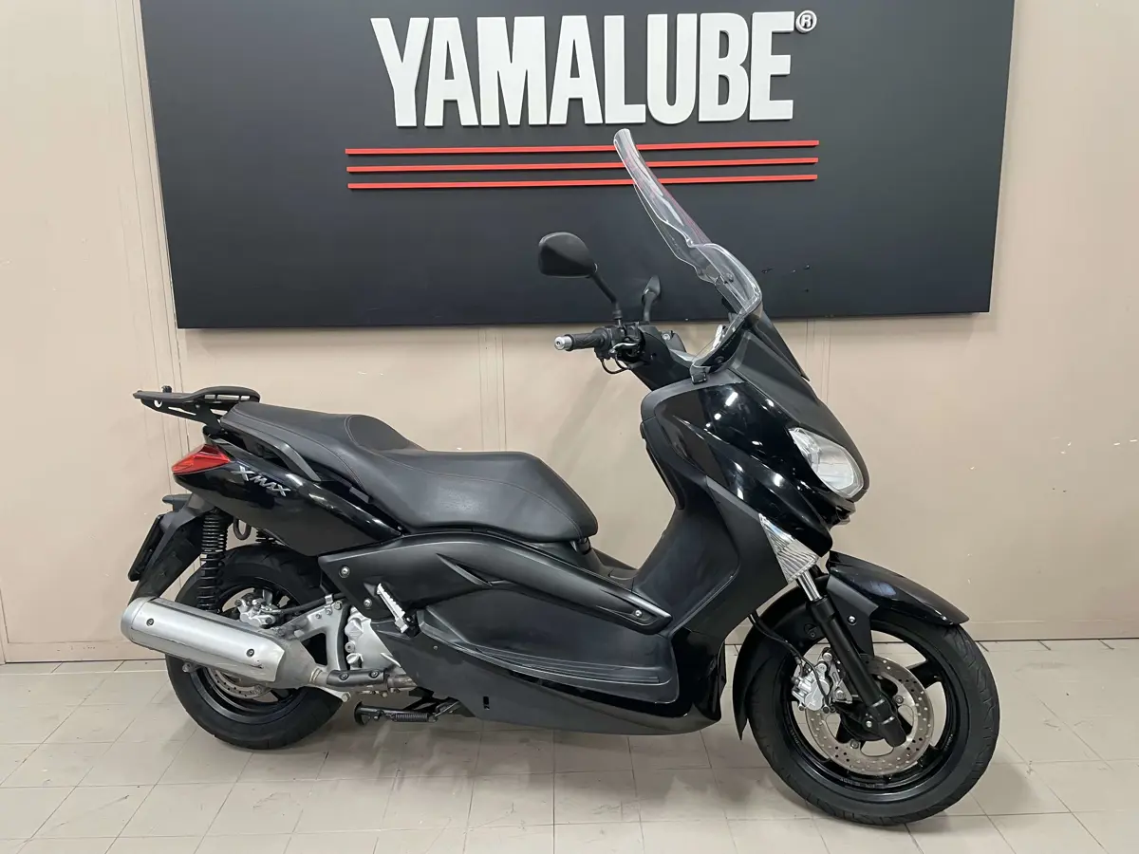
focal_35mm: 26
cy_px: 427
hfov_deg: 67.3
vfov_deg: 53.1
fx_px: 856
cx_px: 570
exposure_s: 1/50
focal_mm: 4.2
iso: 250
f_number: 1.6
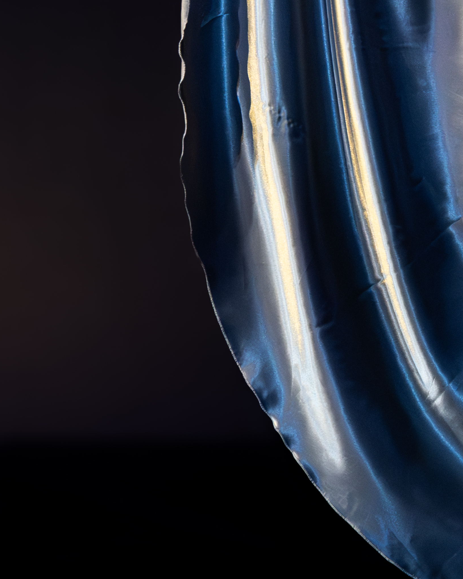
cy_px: -86
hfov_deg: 2.6
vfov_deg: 3.2
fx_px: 10287
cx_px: 1034
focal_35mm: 600
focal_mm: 137.1
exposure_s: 1/640
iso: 3200
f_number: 2.8
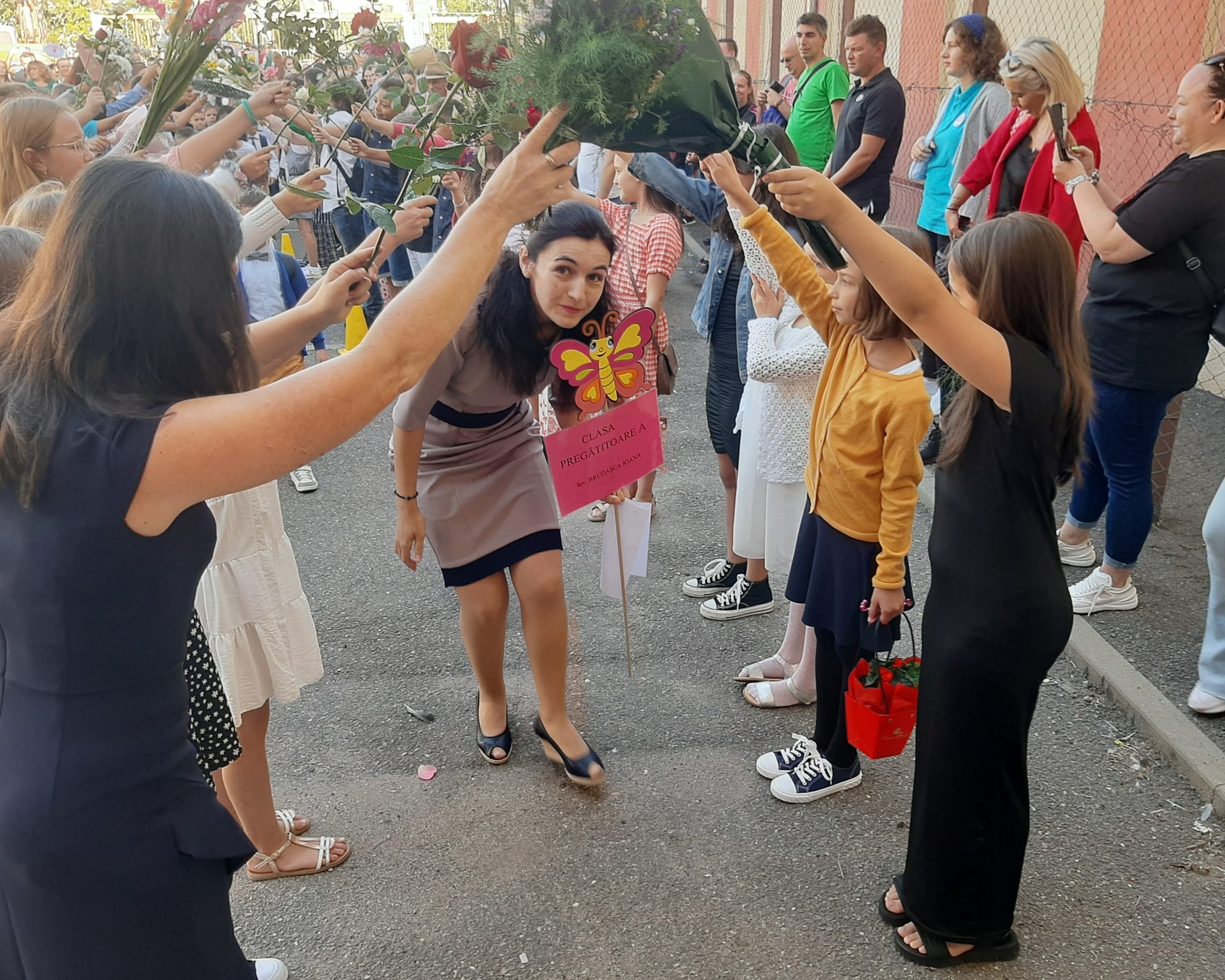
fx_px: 1051
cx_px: 649
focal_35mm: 29
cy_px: 477
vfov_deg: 50.0
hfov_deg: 60.4
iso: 40
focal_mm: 3.93
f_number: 1.7
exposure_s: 1/103
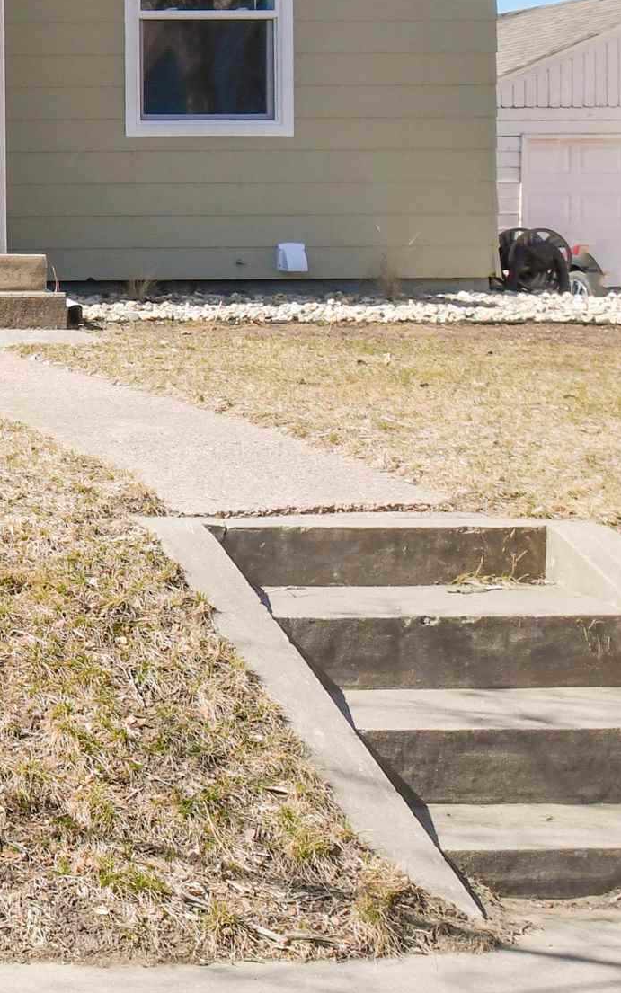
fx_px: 2301
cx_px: -590
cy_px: 267
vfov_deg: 24.1
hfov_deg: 13.4
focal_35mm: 85
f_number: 8
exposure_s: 1/2000
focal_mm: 20
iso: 640
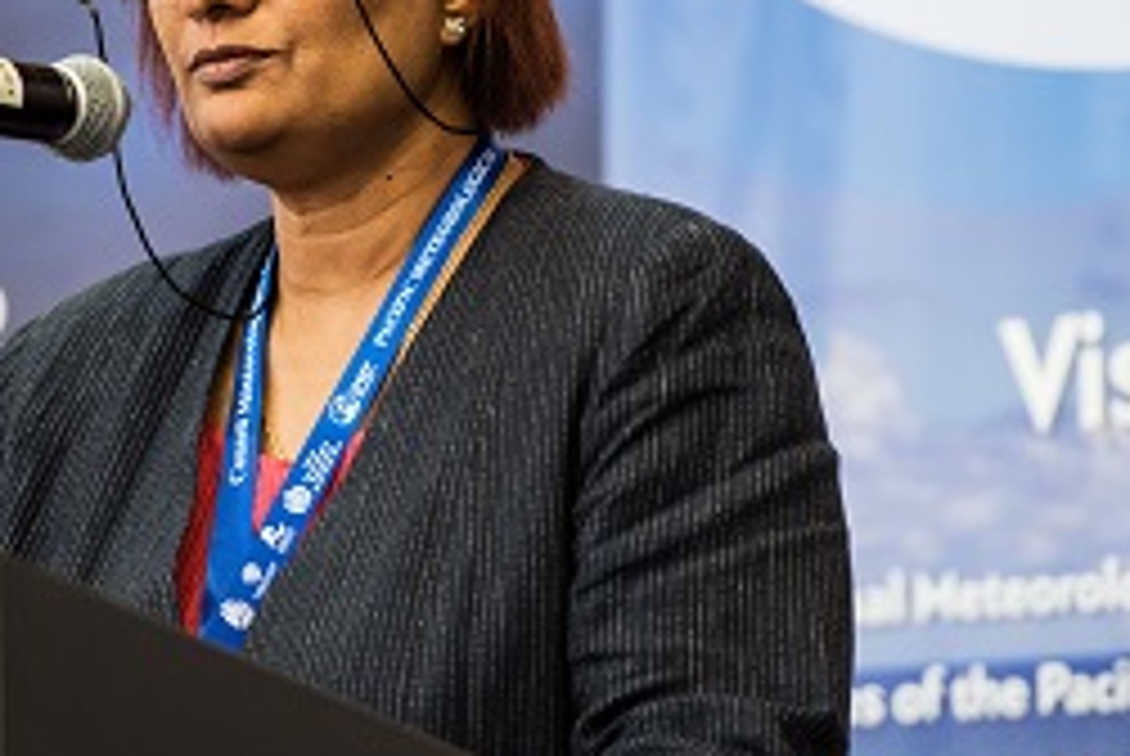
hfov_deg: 5.4
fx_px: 12004
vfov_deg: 3.6
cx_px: 495
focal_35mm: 382
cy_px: 315
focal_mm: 200
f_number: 3.5
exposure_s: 1/80
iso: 2000
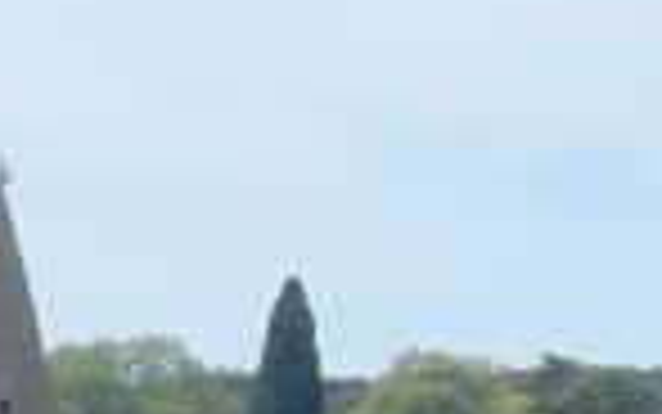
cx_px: -824
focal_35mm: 2395
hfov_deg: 0.9
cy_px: 684
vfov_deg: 0.5
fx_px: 43226
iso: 125
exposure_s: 1/400
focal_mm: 59.5
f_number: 6
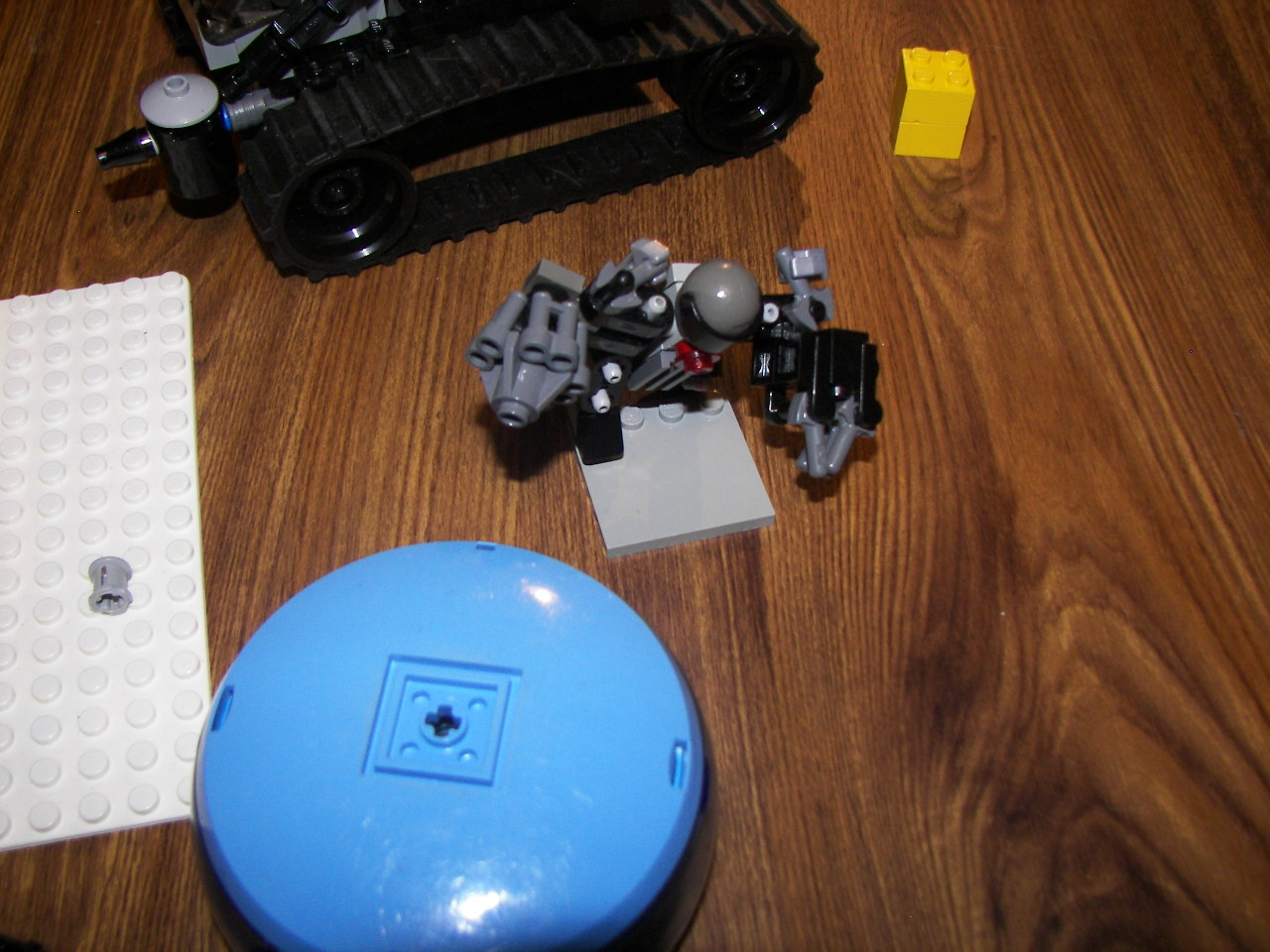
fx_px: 1321
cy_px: 476
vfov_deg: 39.7
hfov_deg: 51.4
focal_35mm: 36
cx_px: 635
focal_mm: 6
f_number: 2.8
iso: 100
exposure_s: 1/30
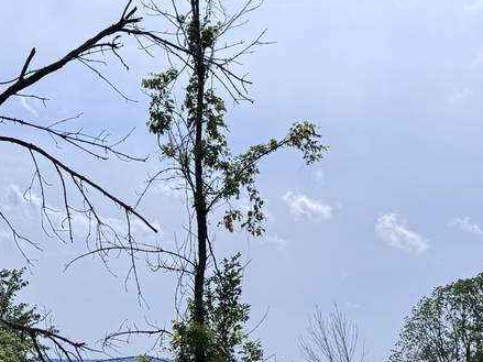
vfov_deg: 19.6
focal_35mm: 70
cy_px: 452
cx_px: 216
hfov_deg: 27.8
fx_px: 976
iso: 80
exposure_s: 1/9009
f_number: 1.78
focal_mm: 6.76
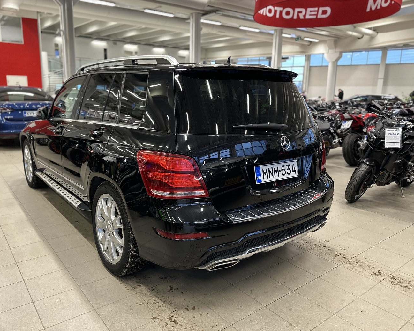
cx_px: 186
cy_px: 159
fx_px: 319
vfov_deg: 54.9
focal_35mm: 26
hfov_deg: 65.9
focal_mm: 6.86
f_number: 1.78
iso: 320
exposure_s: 1/50
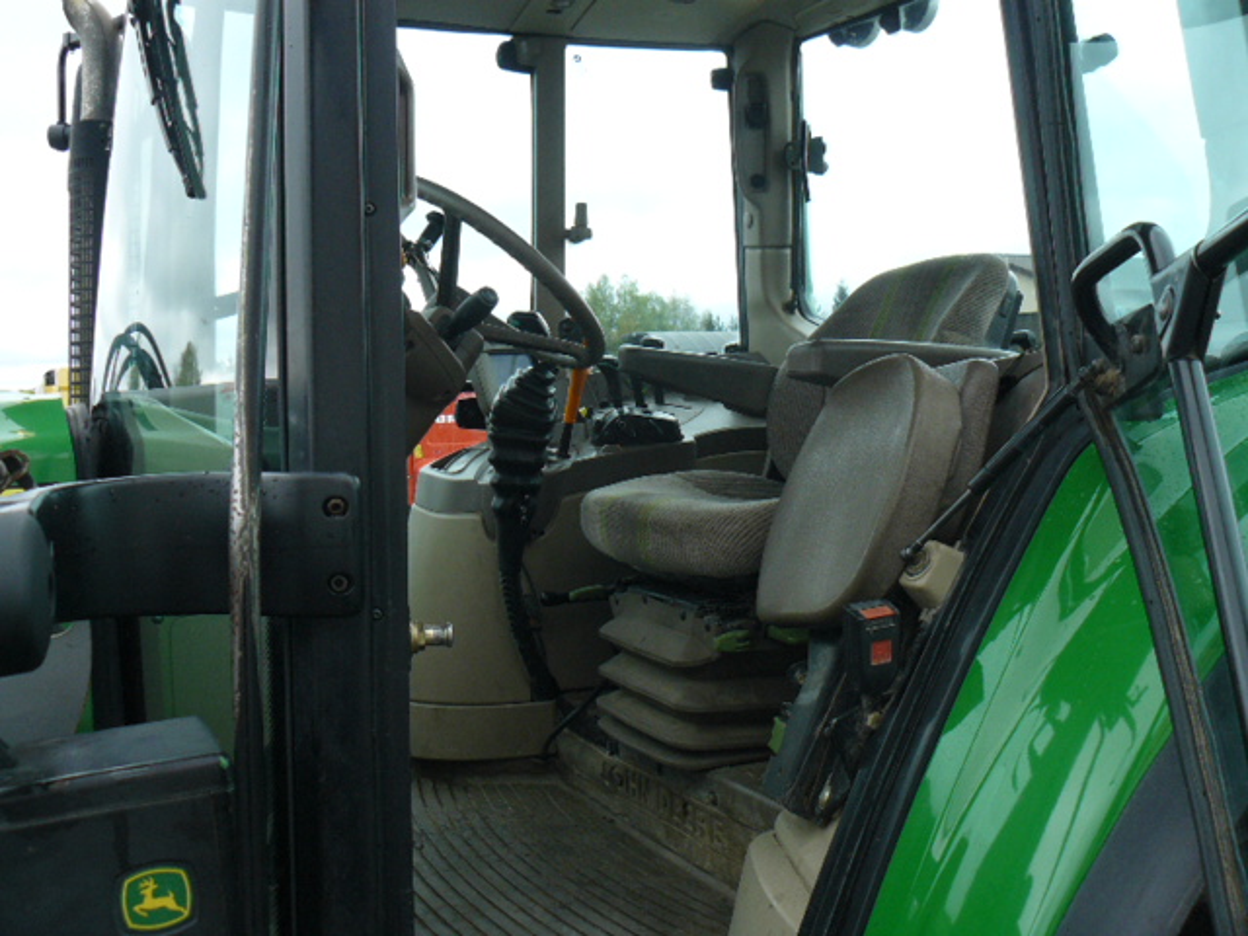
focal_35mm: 36
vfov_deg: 39.7
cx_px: 624
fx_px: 1298
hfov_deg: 51.4
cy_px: 468
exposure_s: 1/125
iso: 100
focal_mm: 6
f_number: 3.6
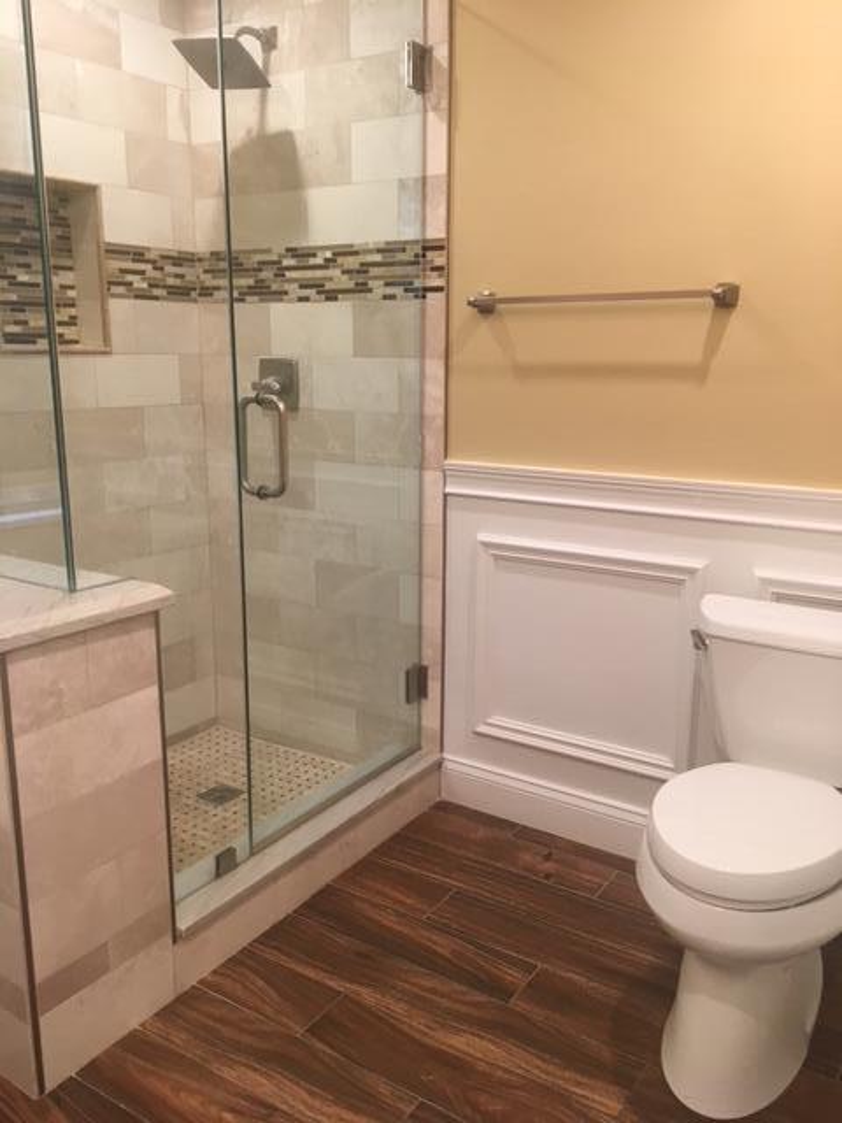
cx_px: 421
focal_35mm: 29
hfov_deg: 48.2
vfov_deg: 61.7
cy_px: 562
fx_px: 941
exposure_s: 1/30
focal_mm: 4.15
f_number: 2.2
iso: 64
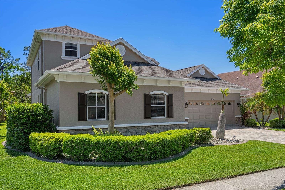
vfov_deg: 44.9
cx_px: 142
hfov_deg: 63.7
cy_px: 95
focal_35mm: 29
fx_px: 230
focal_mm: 29
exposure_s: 1/80
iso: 320
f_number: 8
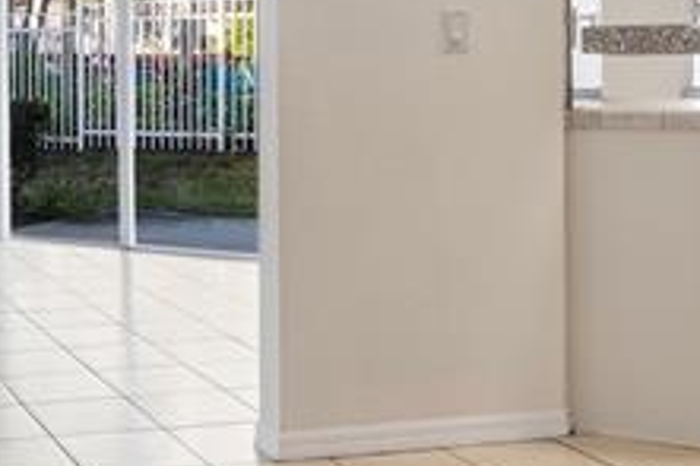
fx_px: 1162
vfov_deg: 22.5
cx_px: -76
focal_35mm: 60
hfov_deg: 30.0
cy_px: 138
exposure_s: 1/4
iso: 100
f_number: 9.5
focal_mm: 11
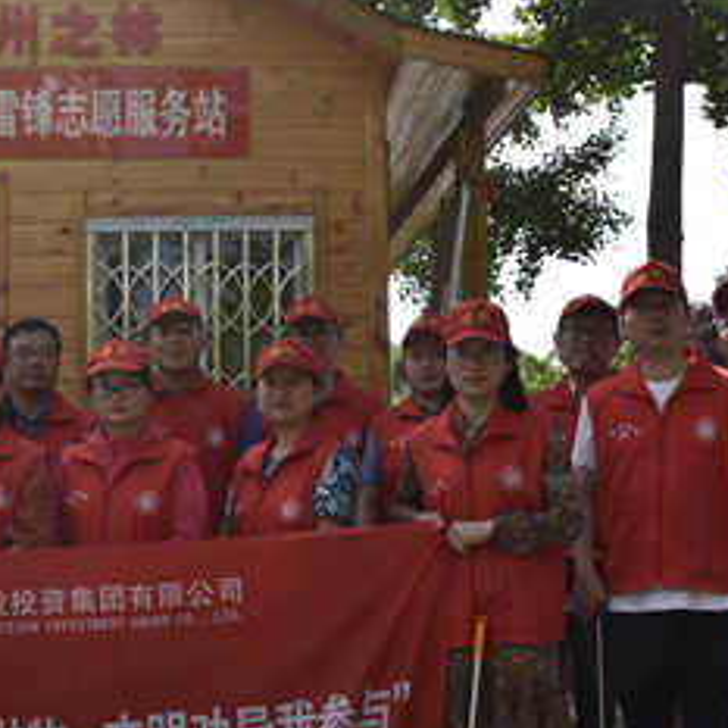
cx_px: 250
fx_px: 1404
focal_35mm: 59
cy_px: 466
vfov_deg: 28.9
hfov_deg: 28.9
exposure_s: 1/500
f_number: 8
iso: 280
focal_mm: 18
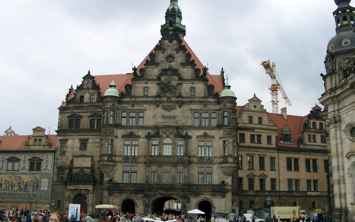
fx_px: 358
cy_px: 114
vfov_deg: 34.4
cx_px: 180
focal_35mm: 37
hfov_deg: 52.7
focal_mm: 7.13
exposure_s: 1/409
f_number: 4
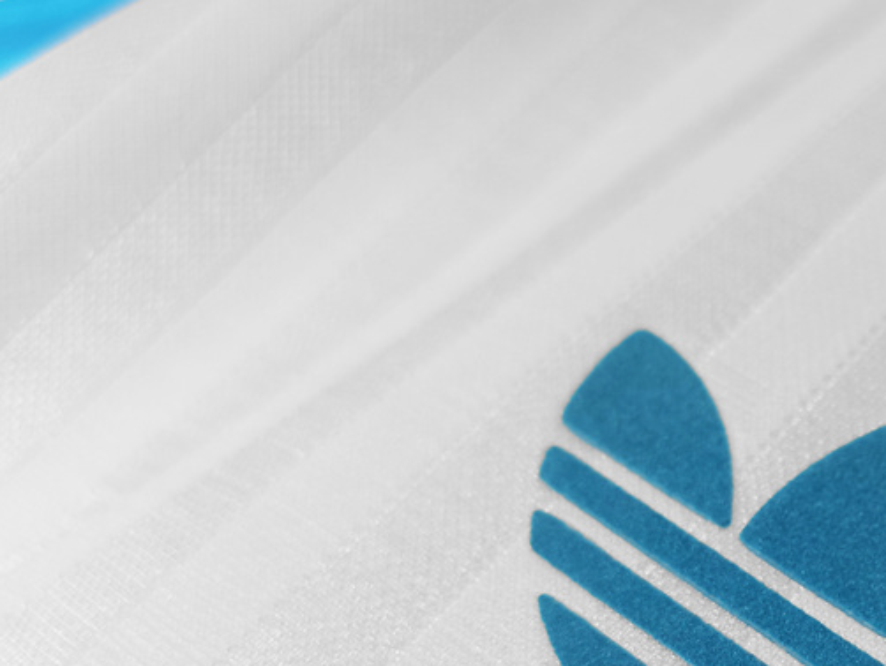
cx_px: 812
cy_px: 604
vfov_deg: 26.6
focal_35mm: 53
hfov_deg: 34.0
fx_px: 1357
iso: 125
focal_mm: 5.58
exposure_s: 1/100
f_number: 1.8
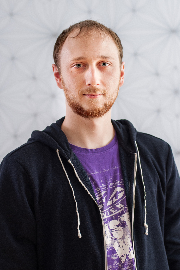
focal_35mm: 50
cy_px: 135
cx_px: 90
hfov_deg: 27.0
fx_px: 375
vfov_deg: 39.6
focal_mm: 50
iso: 640
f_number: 2.2
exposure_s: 1/160
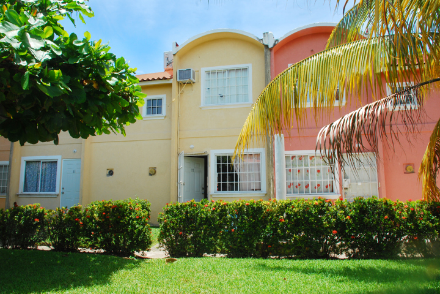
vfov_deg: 43.6
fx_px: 367
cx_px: 220
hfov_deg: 61.9
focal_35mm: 30
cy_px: 147
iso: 200
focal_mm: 20
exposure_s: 1/60
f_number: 14
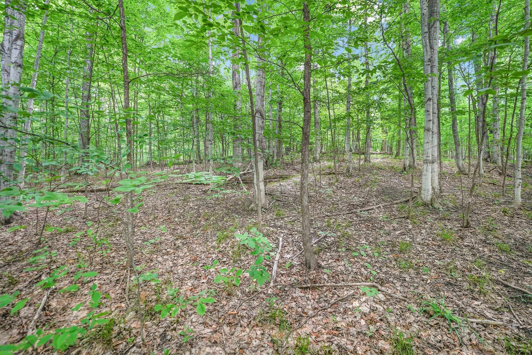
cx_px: 266
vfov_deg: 81.3
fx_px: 207
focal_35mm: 14
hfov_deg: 104.2
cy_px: 178
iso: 200
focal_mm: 14
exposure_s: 1/200
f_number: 2.8
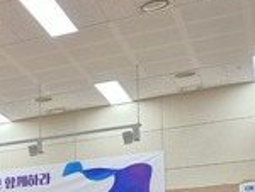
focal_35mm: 92
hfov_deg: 16.9
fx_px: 679
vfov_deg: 15.1
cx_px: -226
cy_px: 277
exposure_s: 1/120
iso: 100
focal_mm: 5.4
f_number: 1.8
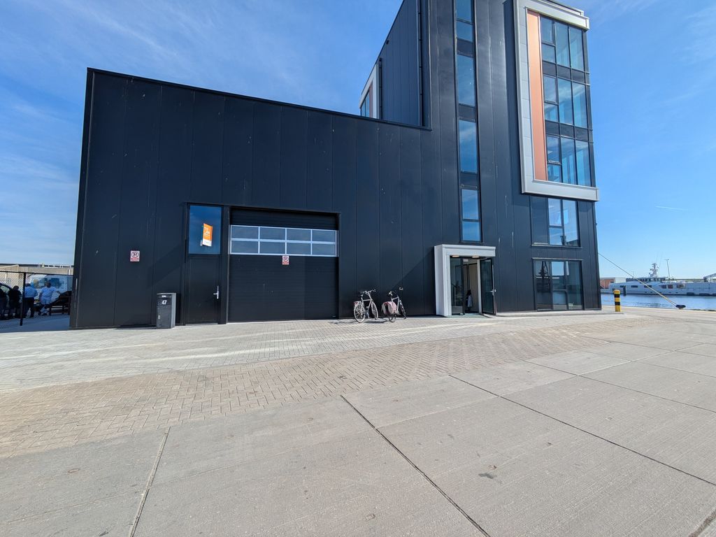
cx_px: 358
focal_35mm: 14
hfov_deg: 102.1
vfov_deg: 85.7
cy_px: 268
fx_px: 290
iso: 44
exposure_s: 1/1658
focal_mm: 1.83
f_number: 2.2
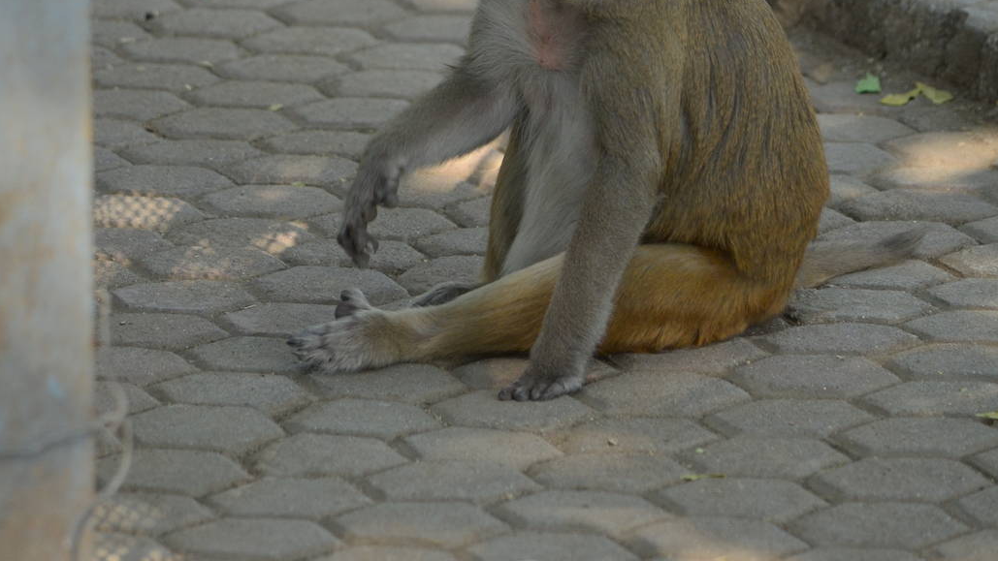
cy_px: 51
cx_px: 370
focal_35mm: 317
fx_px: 8389
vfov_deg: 3.8
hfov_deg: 6.8
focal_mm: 130
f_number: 5.6
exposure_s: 1/320
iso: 400
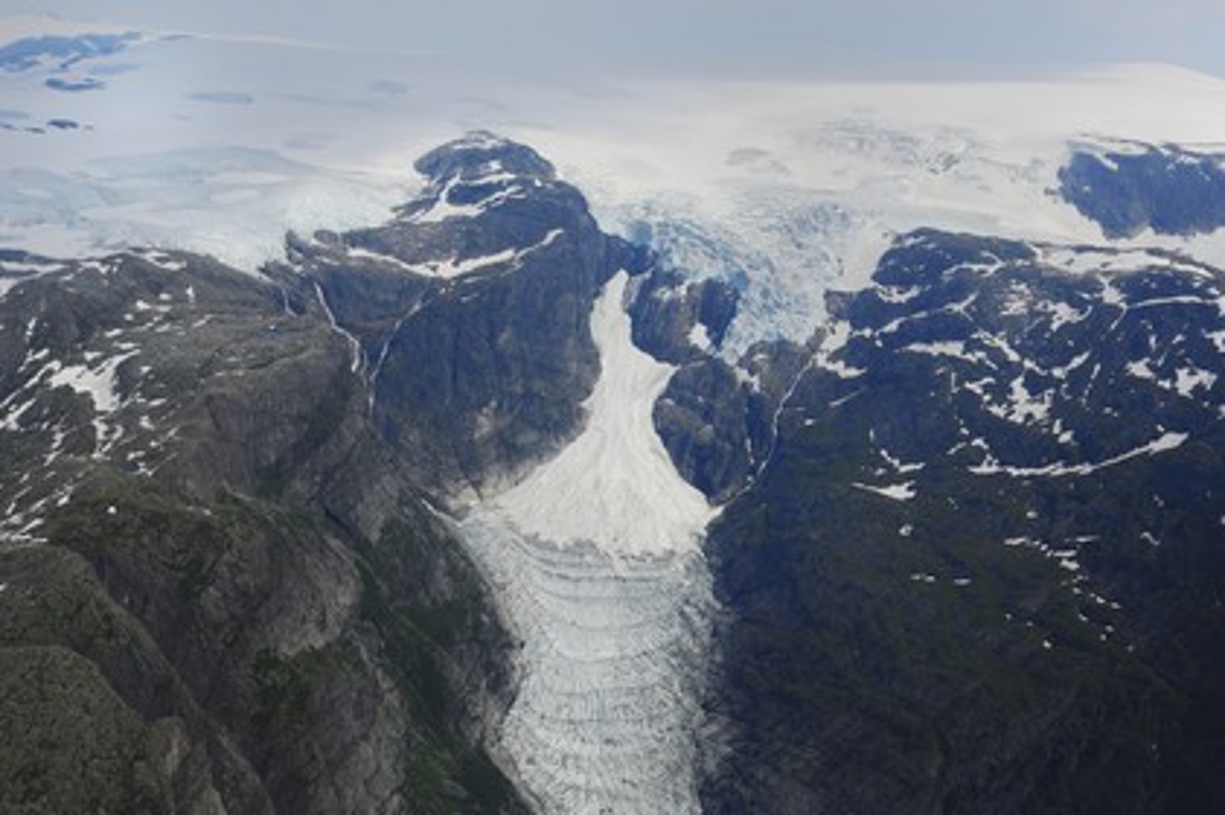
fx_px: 1428
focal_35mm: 42
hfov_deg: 46.4
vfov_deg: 31.8
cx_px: 612
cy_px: 408
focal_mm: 28
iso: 100
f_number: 4
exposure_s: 1/4000
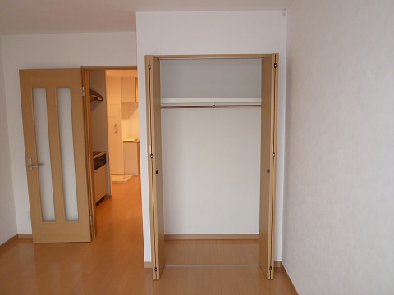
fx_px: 285
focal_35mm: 25
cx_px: 197
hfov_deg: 69.4
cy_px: 148
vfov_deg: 54.9
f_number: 2.8
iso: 200
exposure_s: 1/30
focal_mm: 4.5
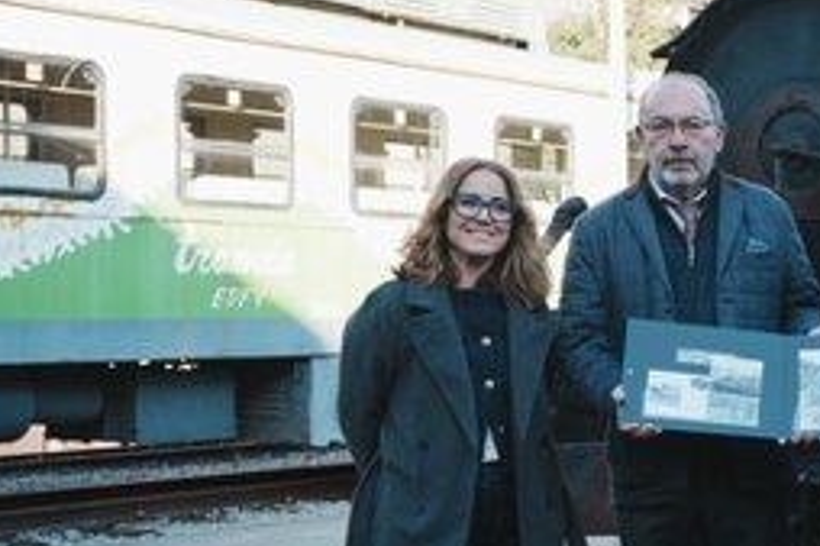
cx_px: 1078
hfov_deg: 21.0
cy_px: 381
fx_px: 1993
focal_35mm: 88
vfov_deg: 15.5
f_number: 5
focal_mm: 32.2
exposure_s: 1/200
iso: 200
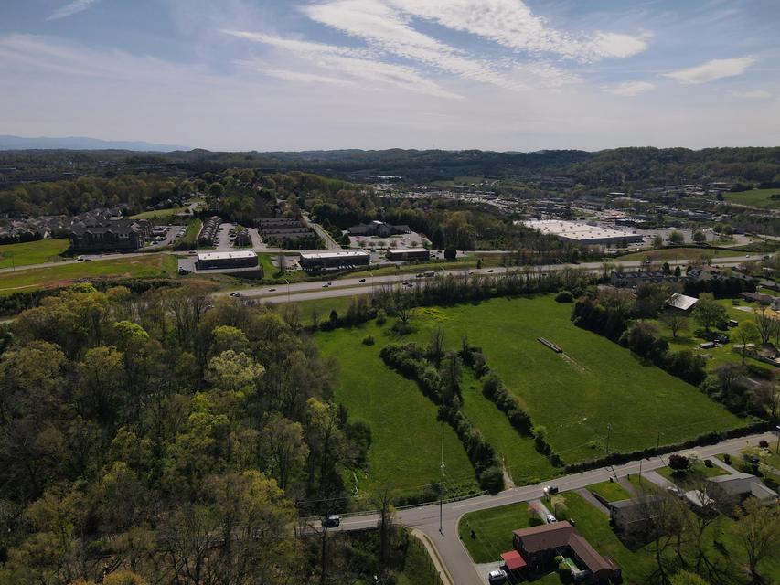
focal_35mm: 24
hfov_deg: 71.6
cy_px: 292
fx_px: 541
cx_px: 390
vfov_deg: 56.8
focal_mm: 4.5
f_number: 2.8
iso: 100
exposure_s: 1/180
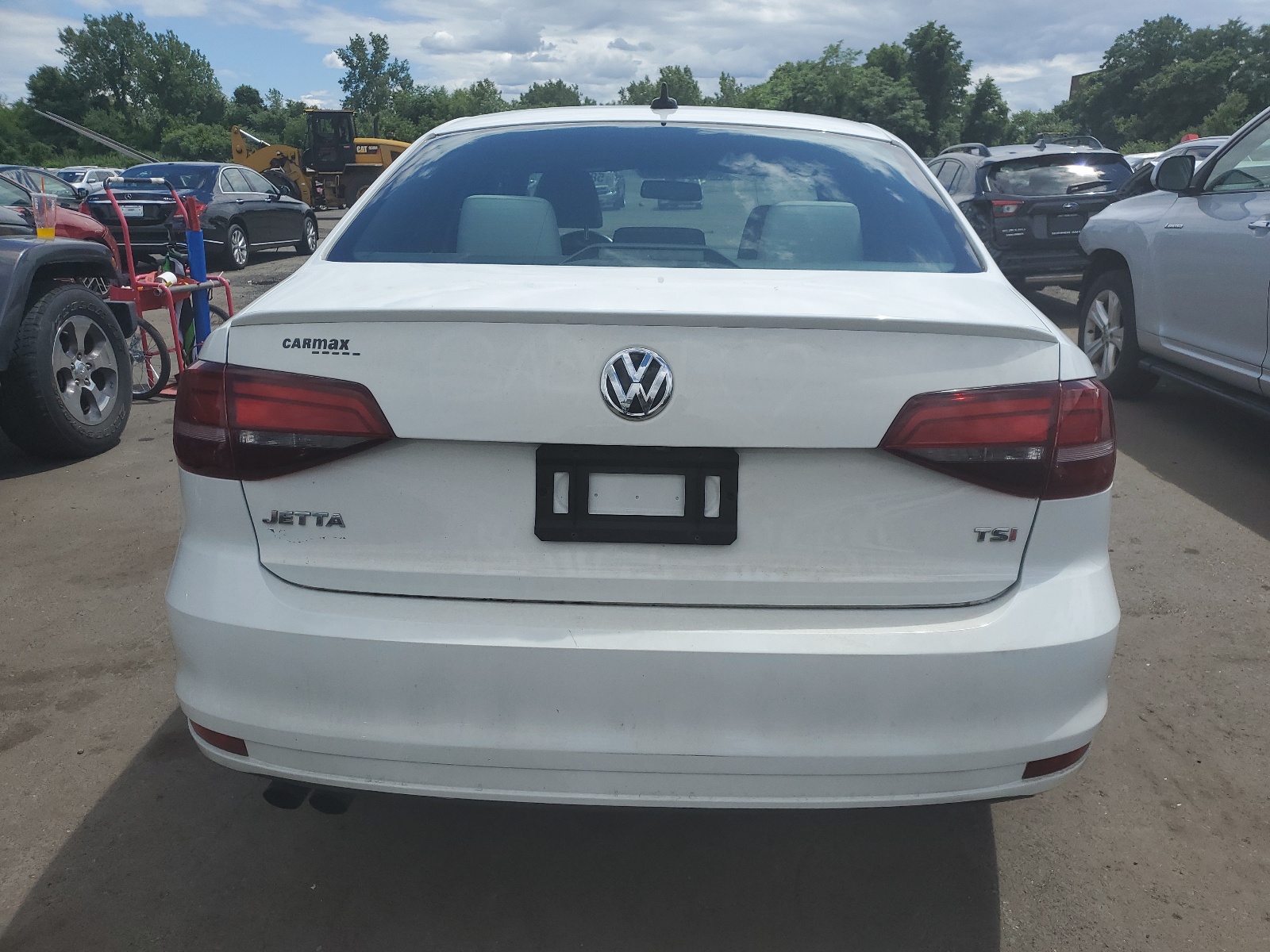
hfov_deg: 67.3
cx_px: 635
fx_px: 954
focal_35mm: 26
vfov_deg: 53.1
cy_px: 476
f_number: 1.5
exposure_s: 1/5000
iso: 50
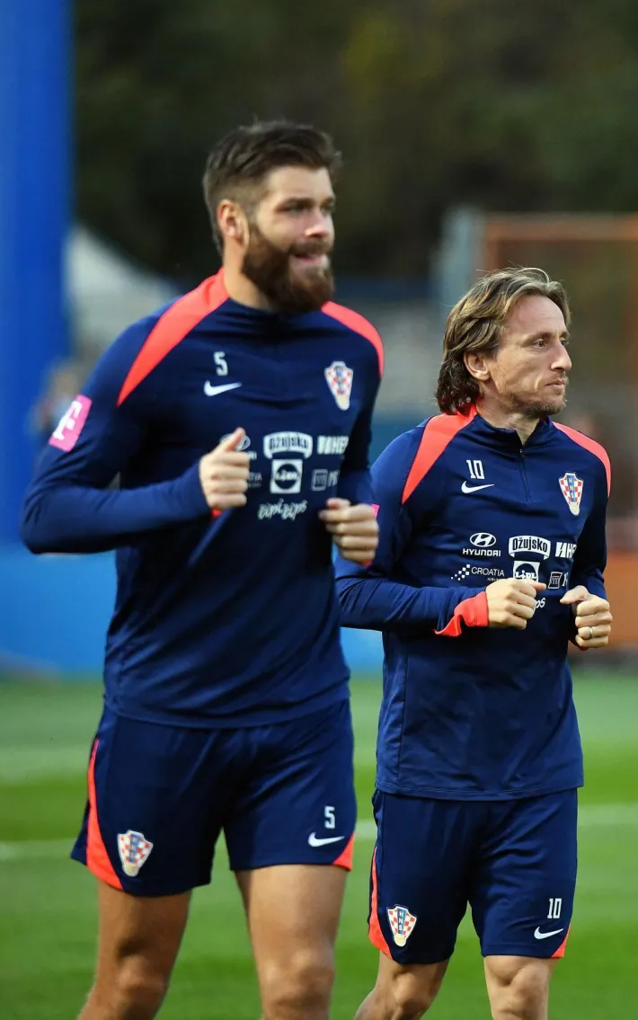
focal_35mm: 307
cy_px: 510
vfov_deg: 6.8
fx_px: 8535
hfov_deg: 4.3
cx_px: 334
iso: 2500
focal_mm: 300
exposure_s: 1/800
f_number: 4
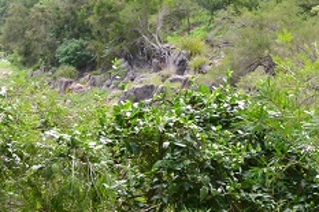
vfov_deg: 7.6
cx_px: -190
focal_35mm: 180
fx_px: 1594
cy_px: 171
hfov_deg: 10.9
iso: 200
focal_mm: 28
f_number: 10
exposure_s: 1/60
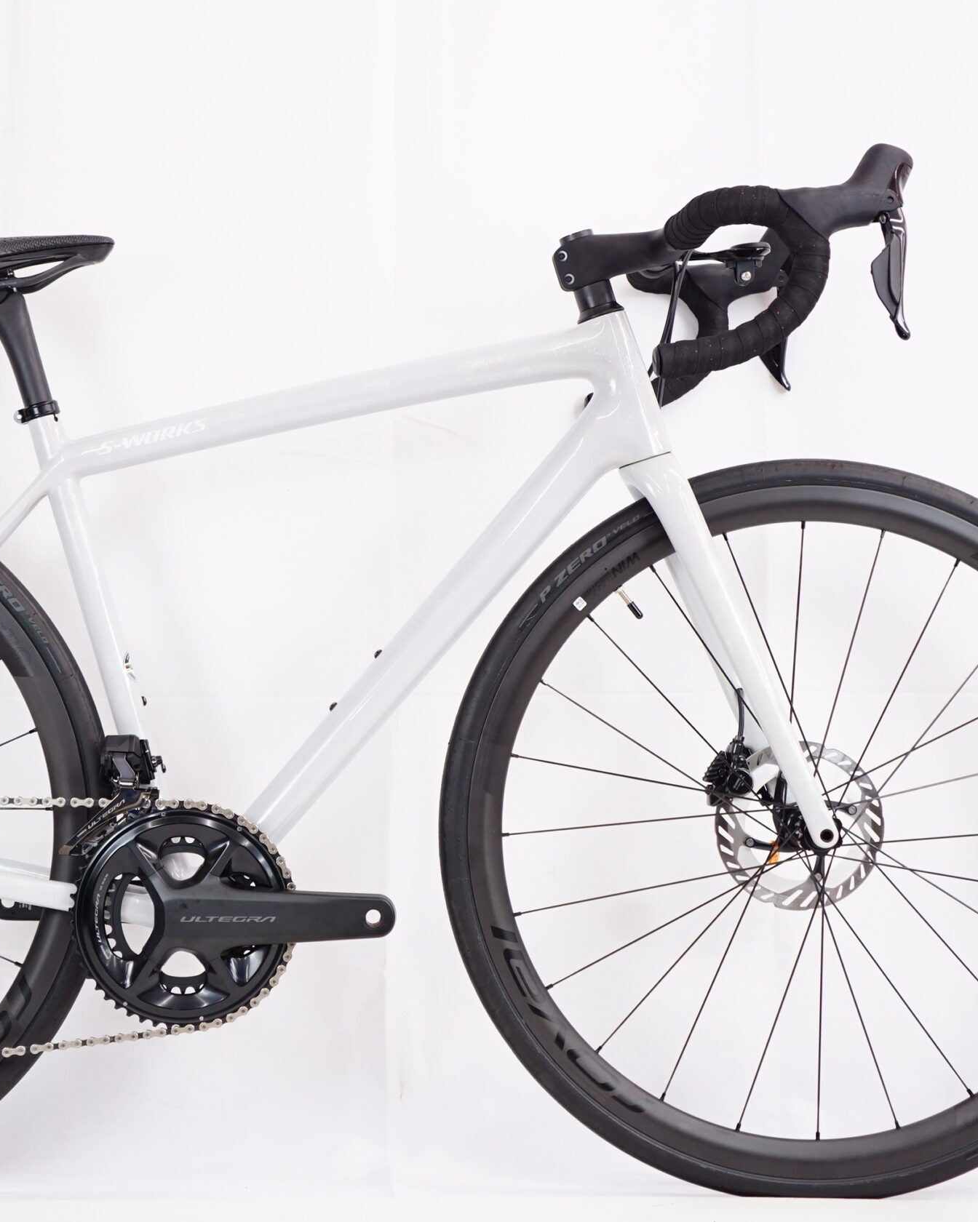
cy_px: 606
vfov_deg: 31.5
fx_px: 2171
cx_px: 279
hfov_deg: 25.2
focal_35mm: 60
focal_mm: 28
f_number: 5
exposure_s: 1/40
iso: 500
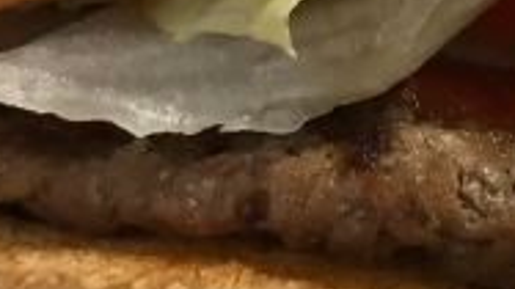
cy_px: 62
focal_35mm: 114
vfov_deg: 10.6
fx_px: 1556
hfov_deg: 18.4
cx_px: 504
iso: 80
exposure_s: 1/17
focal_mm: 3.99
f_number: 1.8
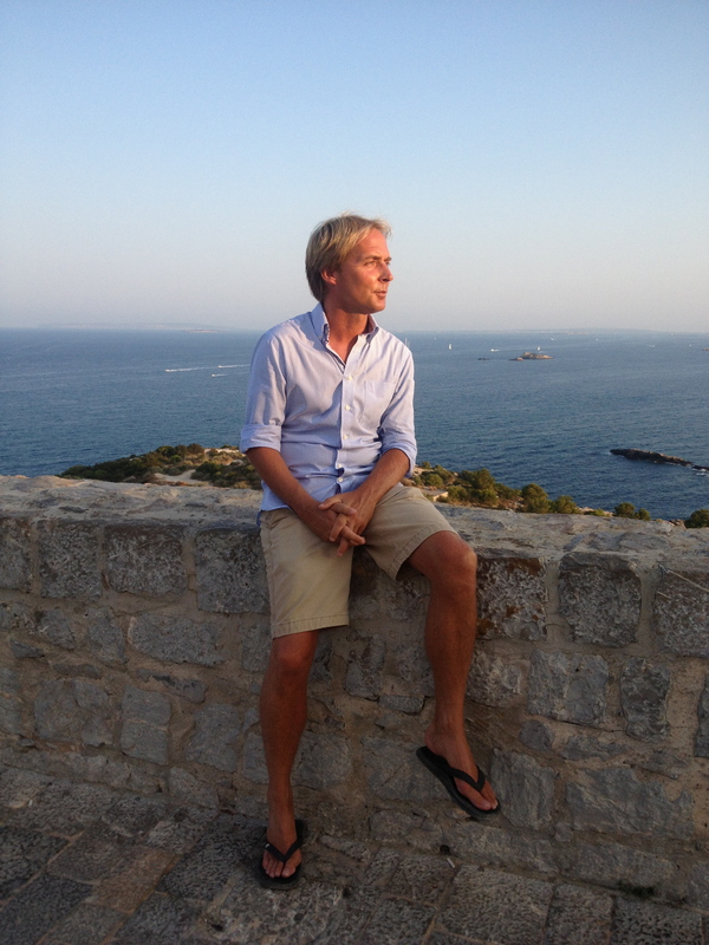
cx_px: 354
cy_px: 472
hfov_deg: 40.7
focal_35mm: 35
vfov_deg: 52.6
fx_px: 956
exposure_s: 1/642
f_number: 2.4
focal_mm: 4.28
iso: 50
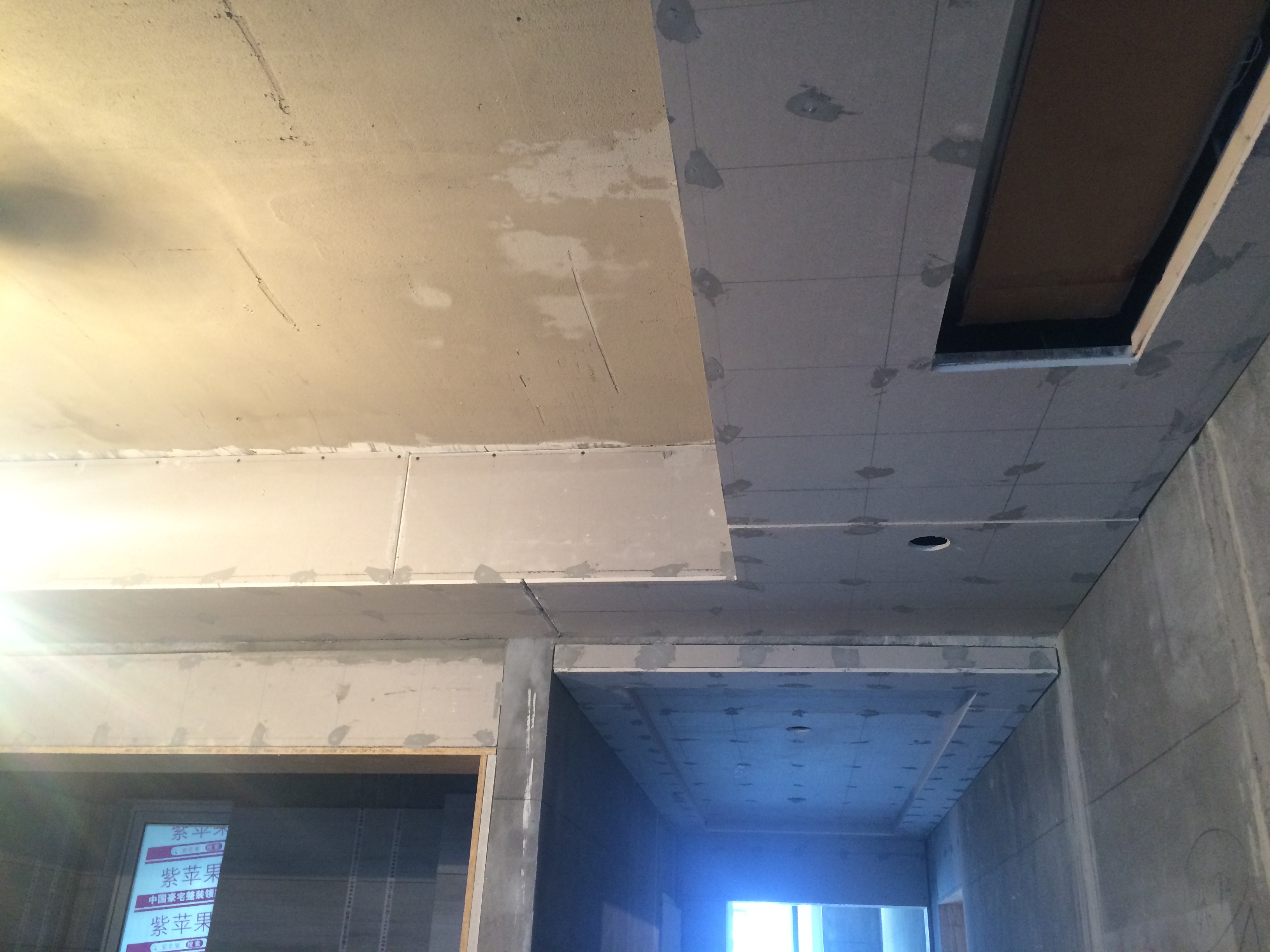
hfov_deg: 61.7
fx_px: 1064
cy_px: 476
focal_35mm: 29
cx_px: 635
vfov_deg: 48.2
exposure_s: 1/33
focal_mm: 4.15
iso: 160
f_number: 2.2
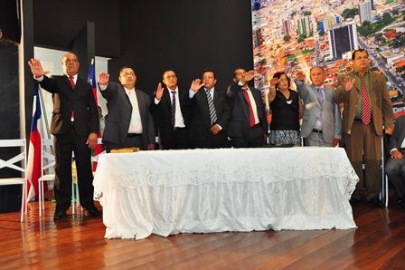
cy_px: 135
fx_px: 354
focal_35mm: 32
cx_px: 202
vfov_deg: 41.7
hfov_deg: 59.5
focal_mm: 21
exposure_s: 1/60
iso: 1600
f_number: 5.6
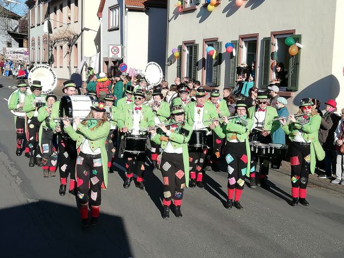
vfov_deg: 26.6
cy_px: 129
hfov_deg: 34.9
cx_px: 172
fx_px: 546
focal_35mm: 55
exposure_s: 1/1085
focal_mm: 3.81
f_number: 2.2
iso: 50
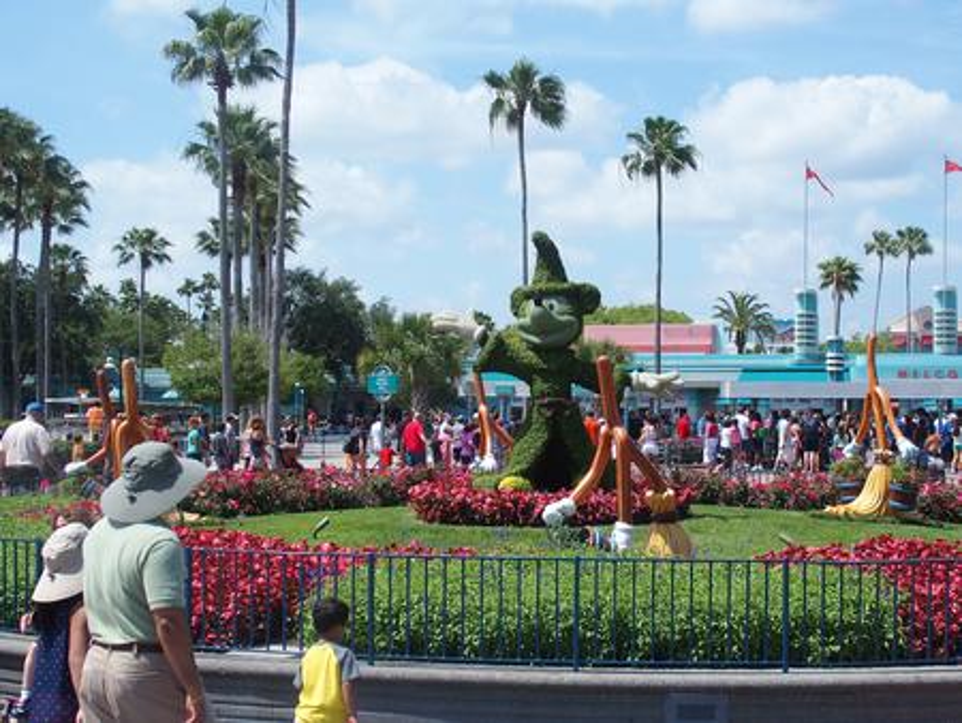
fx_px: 1390
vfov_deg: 29.1
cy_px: 362
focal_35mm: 50
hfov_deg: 38.2
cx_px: 481
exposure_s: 1/1000
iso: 100
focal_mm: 10.8
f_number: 4
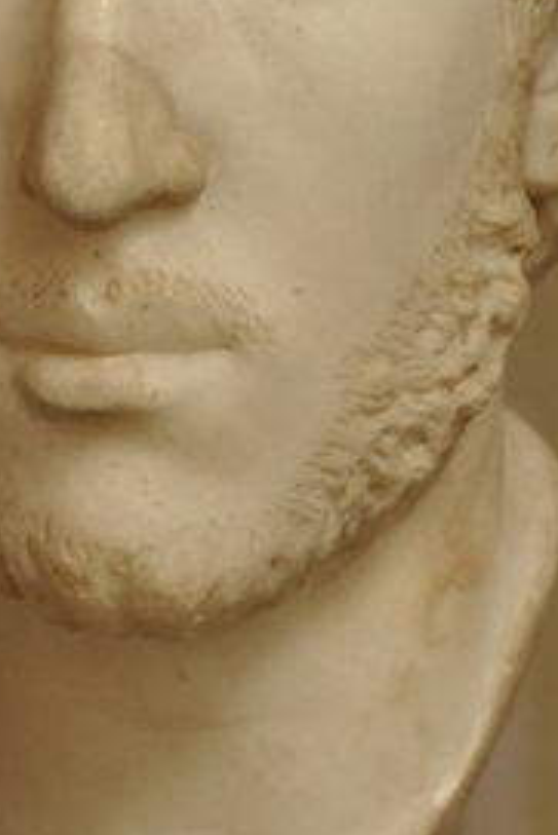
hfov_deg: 4.6
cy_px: 145
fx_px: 6966
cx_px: 208
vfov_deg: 6.9
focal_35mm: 300
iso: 1000
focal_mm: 82
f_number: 5
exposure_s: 1/60
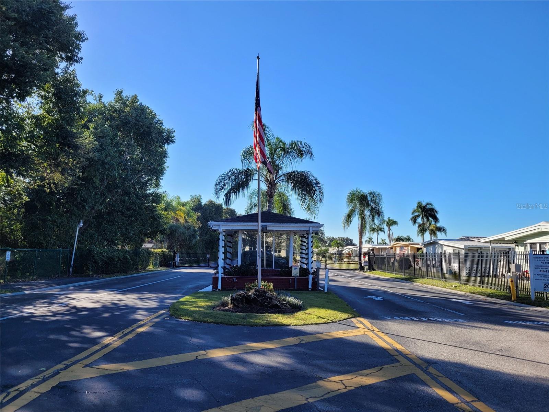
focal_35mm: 26
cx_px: 274
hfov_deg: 67.3
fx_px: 412
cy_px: 206
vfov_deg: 53.1
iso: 40
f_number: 1.8
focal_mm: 5.4
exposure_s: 1/1614
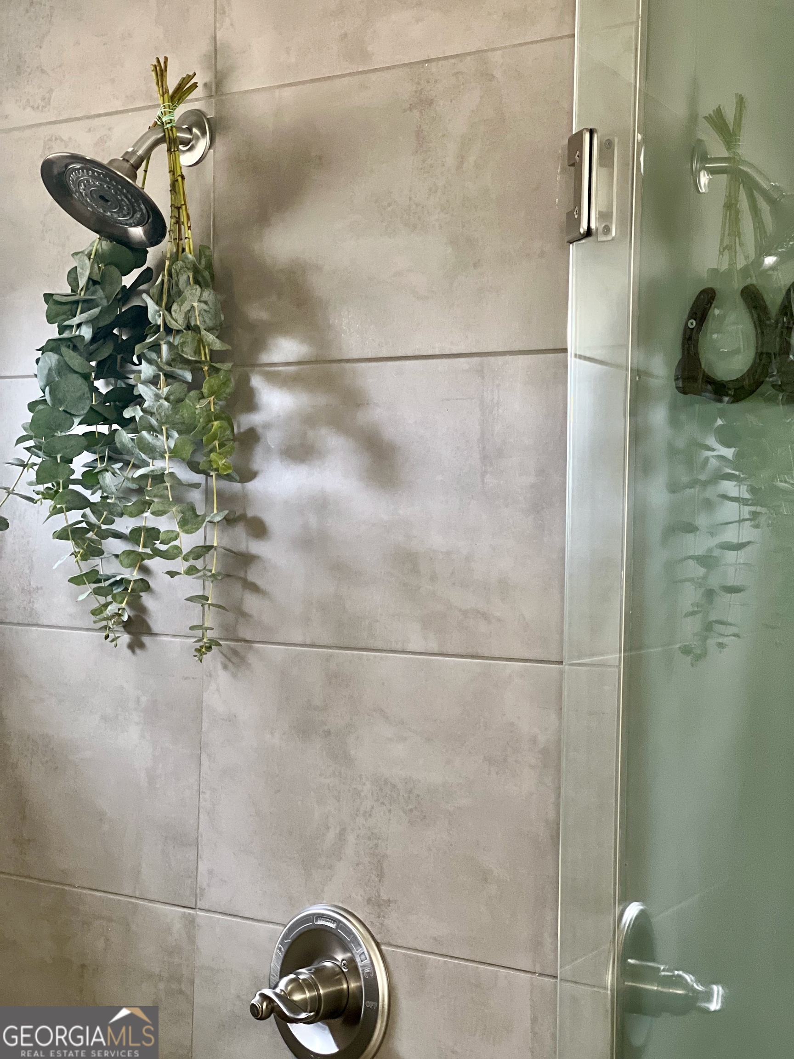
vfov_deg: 25.3
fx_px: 2355
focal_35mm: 77
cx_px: 397
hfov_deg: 19.1
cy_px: 530
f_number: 2.8
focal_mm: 9
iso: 320
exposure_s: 1/24
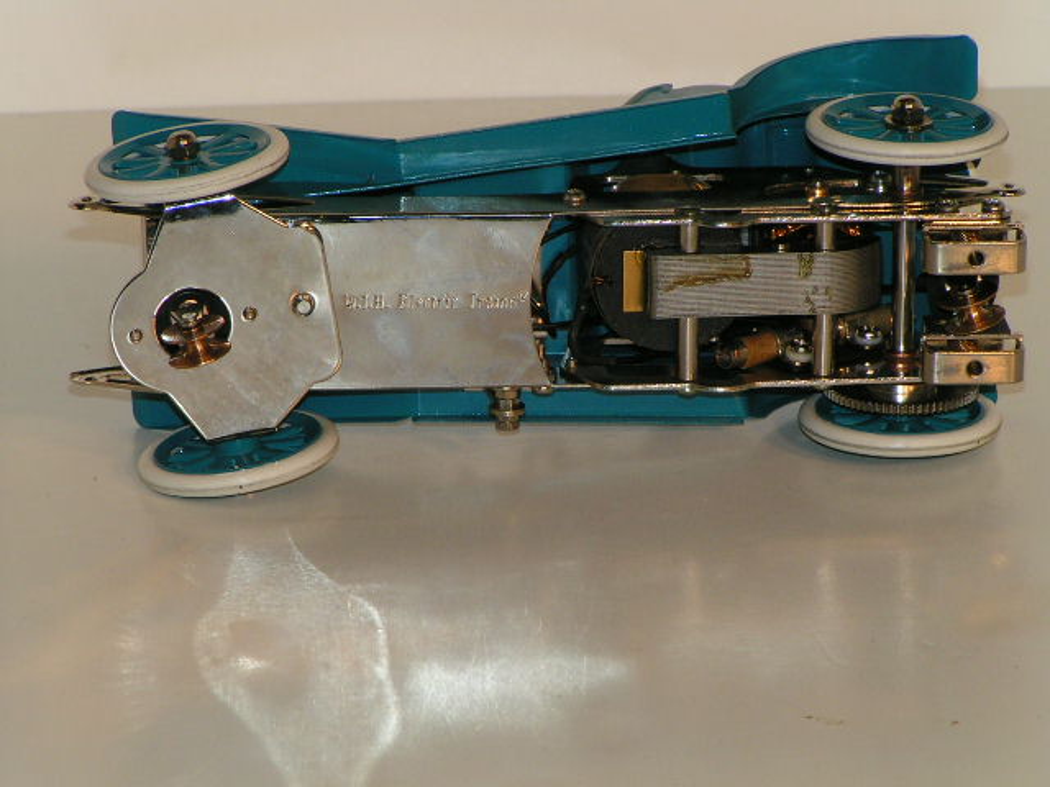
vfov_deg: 6.6
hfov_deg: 8.8
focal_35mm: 226
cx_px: 525
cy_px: 394
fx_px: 6855
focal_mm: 34.5
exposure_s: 1/250
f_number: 5.6
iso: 100
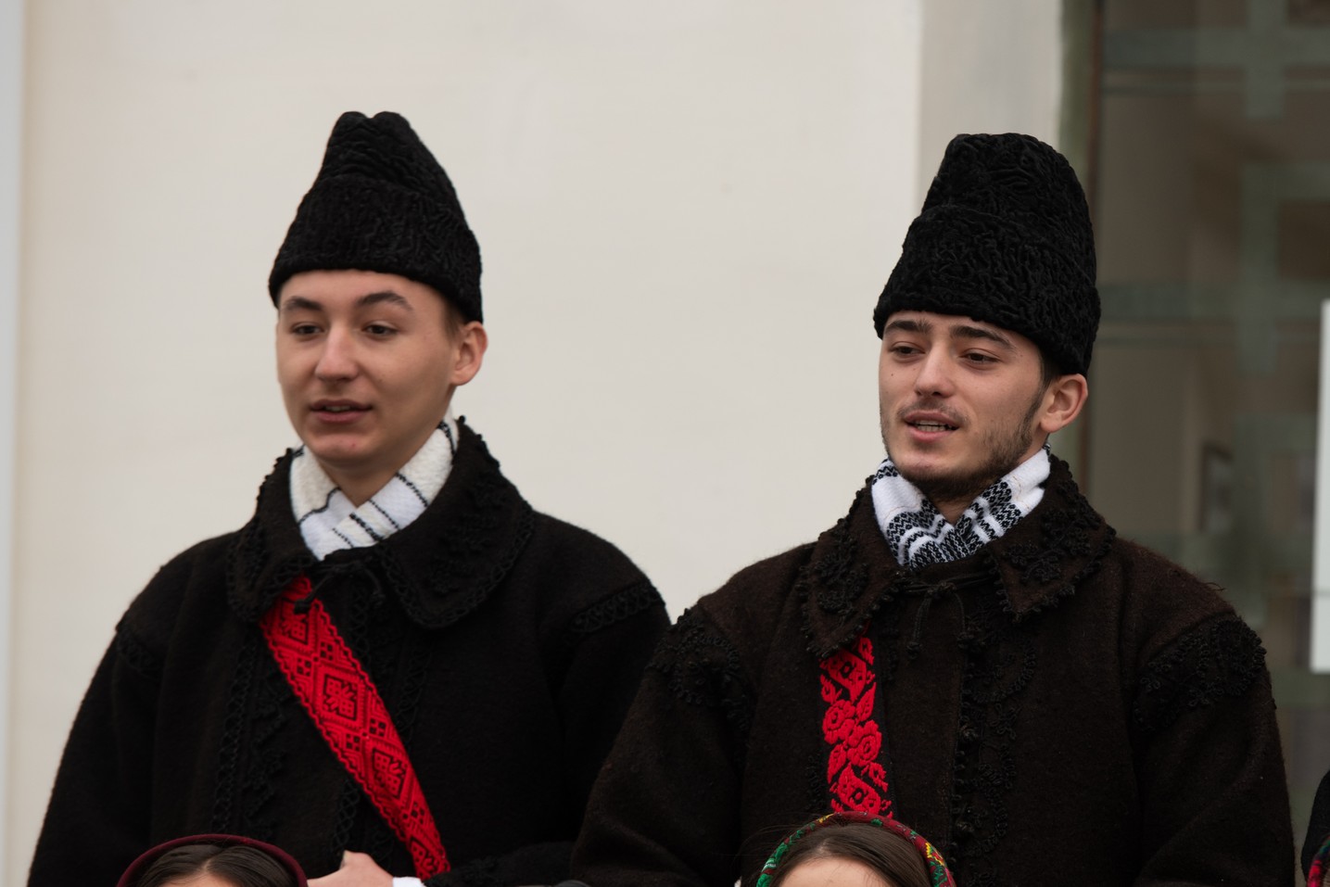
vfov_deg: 7.8
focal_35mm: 175
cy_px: 444
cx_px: 665
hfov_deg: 11.7
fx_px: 6465
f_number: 5
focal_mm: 175
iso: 200
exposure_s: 1/160
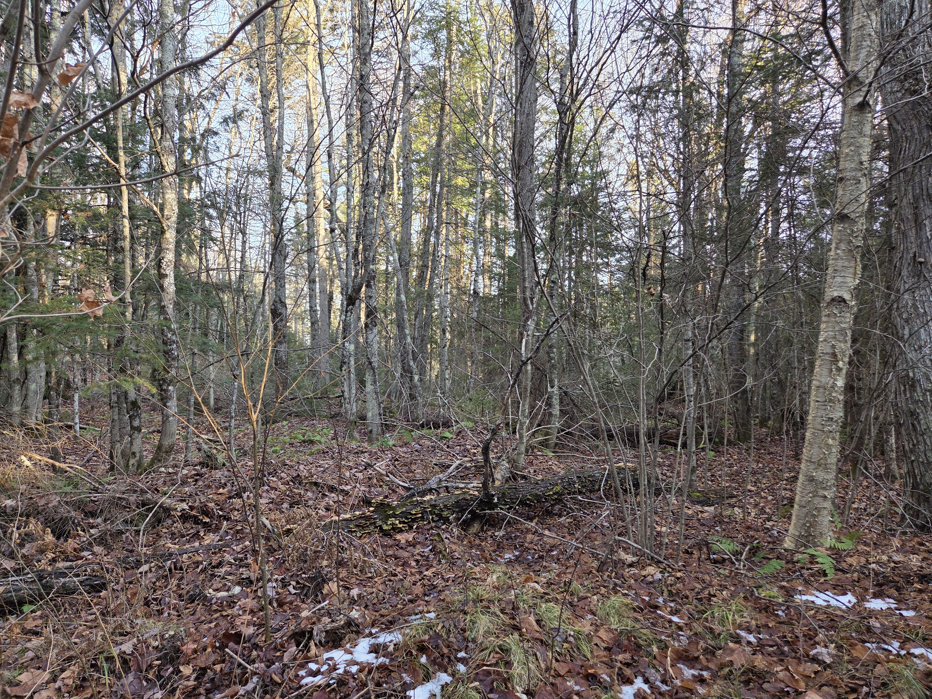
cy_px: 350
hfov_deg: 73.9
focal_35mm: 23
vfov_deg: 58.9
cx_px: 466
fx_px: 619
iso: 64
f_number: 1.8
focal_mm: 5.4
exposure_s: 1/180
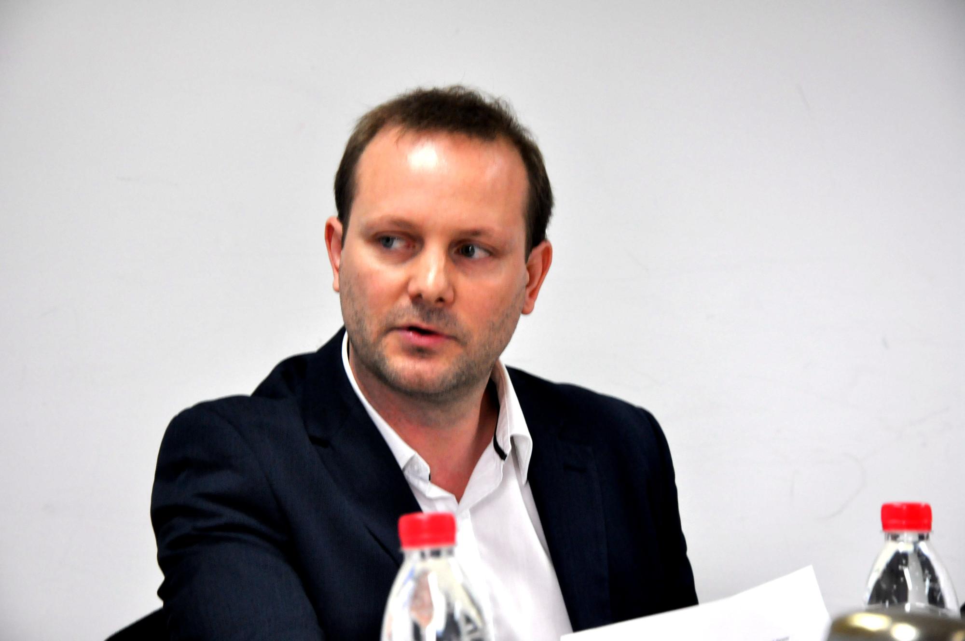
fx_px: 3694
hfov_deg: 14.9
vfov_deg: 9.9
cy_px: 320
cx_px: 482
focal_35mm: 138
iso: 800
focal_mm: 92
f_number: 5.6
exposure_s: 1/50
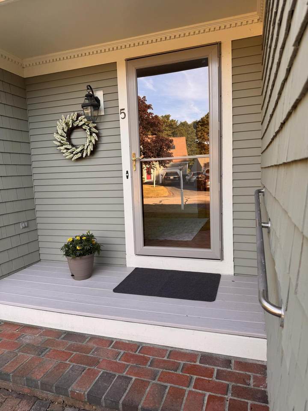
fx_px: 285
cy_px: 206
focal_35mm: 24
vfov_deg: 71.6
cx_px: 154
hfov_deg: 56.8
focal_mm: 6.76
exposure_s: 1/200
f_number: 1.78
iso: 64
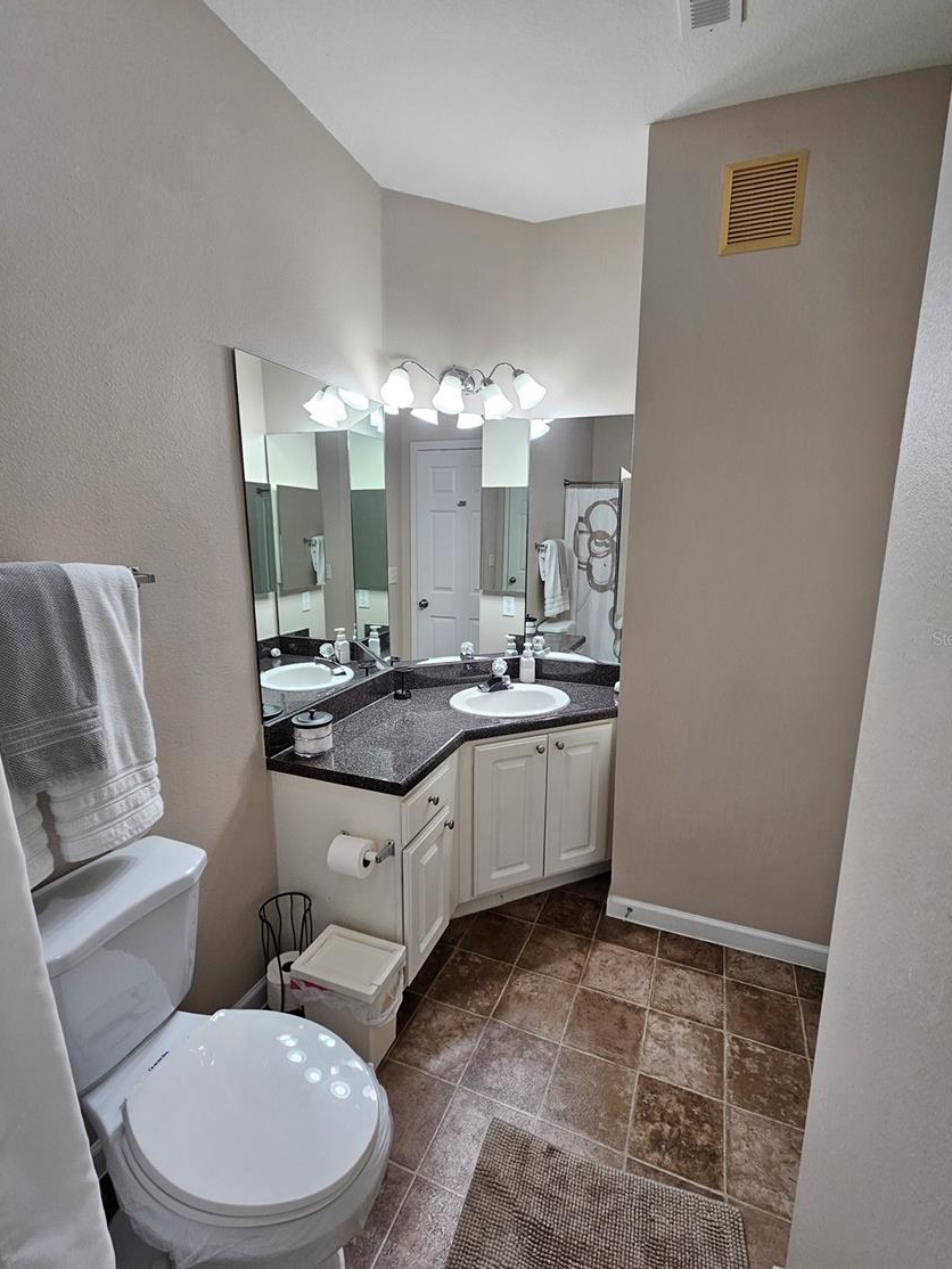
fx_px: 513
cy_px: 638
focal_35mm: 14
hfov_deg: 85.6
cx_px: 501
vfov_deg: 102.0
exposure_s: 1/60
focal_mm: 2.2
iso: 125
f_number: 2.2
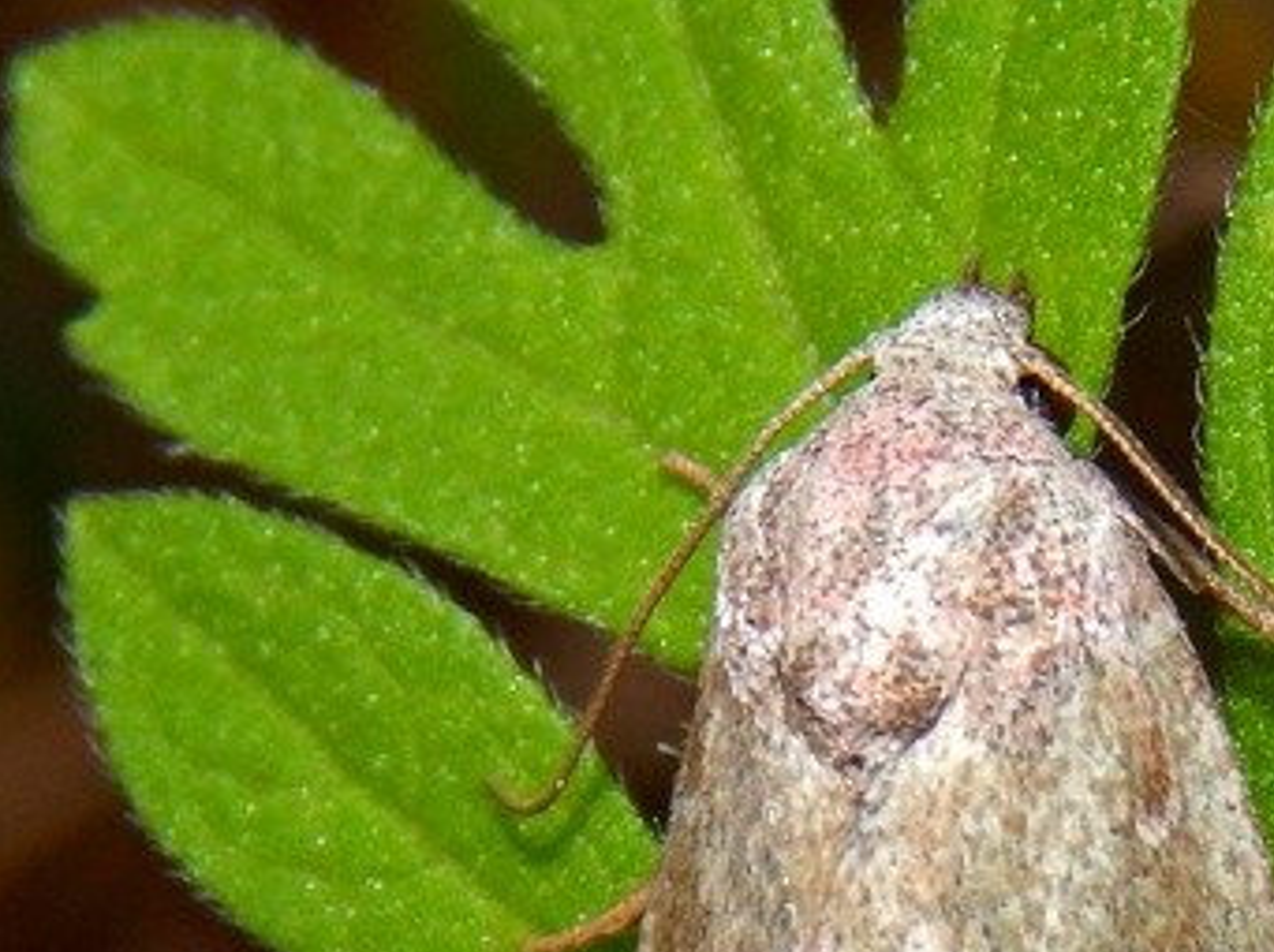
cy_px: 1116
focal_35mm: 310
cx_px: 1009
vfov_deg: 4.8
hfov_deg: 6.4
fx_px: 11397
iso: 200
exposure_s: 1/30
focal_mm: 23.4
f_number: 9.6
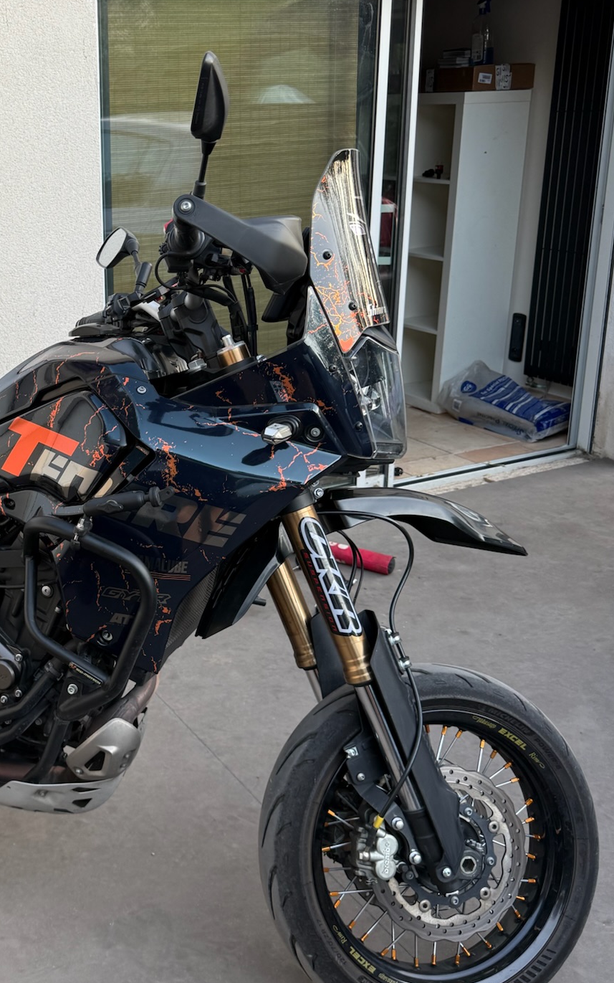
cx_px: 67
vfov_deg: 51.5
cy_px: 449
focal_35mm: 38
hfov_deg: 32.0
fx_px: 1017
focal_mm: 6.76
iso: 64
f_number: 1.78
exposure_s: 1/121
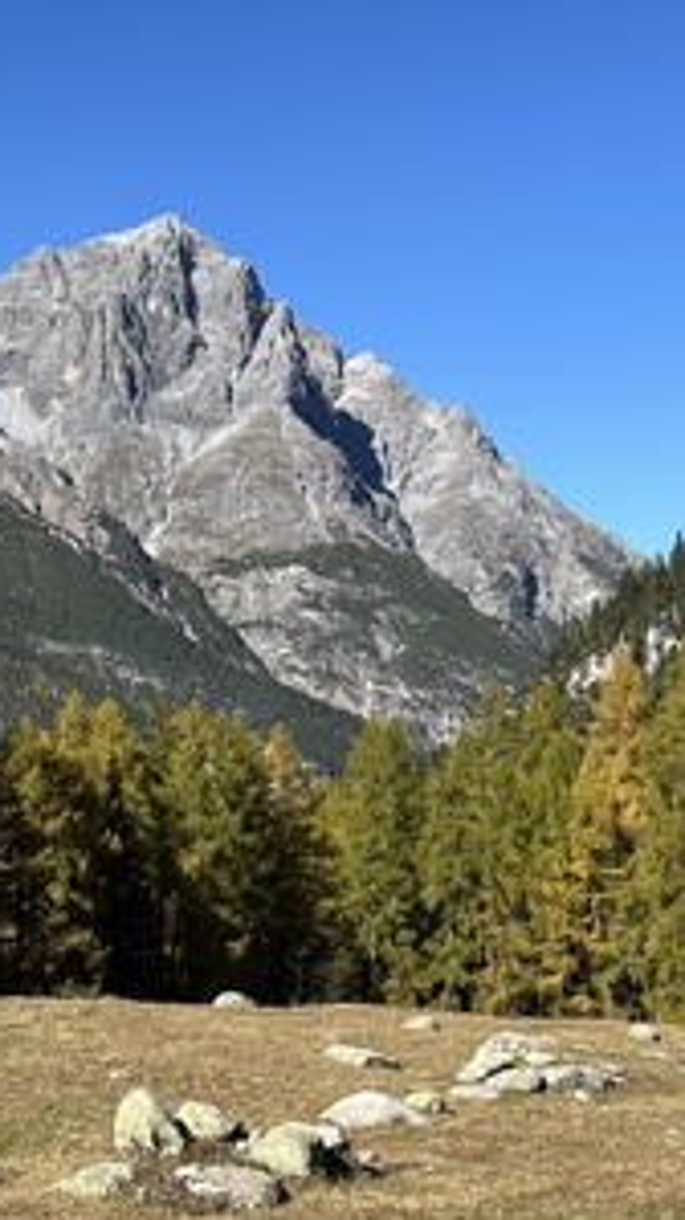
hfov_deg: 20.6
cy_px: 957
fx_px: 1874
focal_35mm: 58
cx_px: 196
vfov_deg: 35.0
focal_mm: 5.7
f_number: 1.5
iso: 50
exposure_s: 1/2841
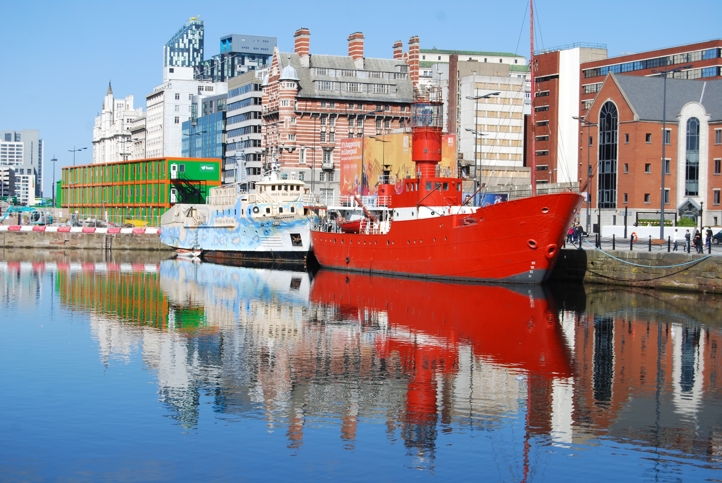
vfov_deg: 19.8
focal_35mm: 69
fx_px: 1385
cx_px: 361
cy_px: 242
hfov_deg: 29.2
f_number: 8
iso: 100
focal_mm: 46
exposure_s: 1/250
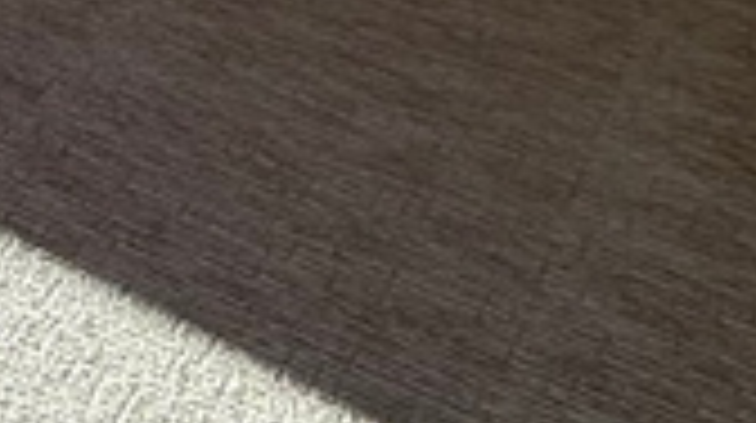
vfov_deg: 9.5
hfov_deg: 15.6
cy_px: -914
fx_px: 1862
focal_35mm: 93
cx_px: -932
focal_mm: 2.22
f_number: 2.2
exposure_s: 1/157
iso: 64
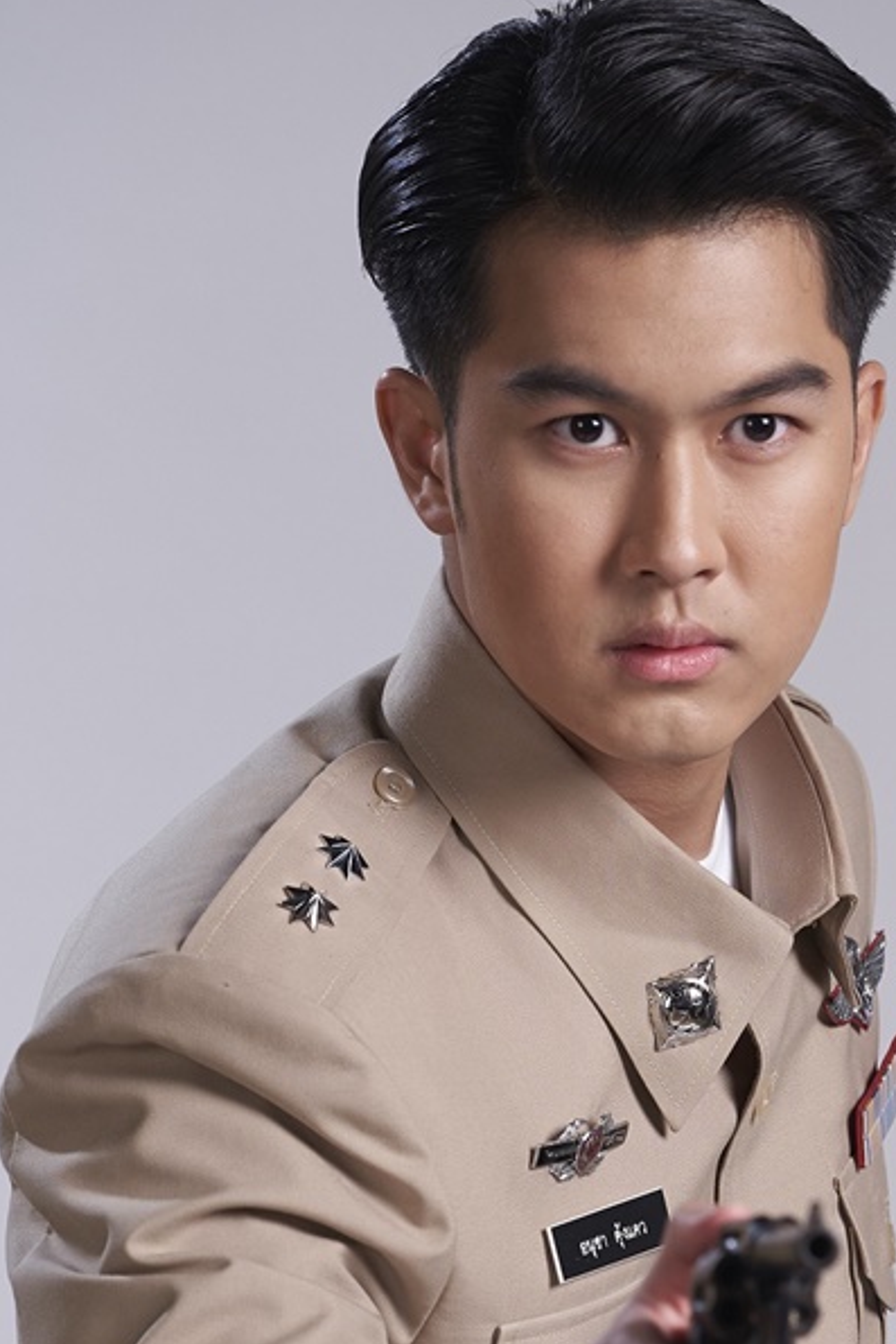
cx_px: 607
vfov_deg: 5.7
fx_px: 13543
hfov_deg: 3.8
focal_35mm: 363
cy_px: 1168
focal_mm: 180
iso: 200
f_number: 5.6
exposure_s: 1/125
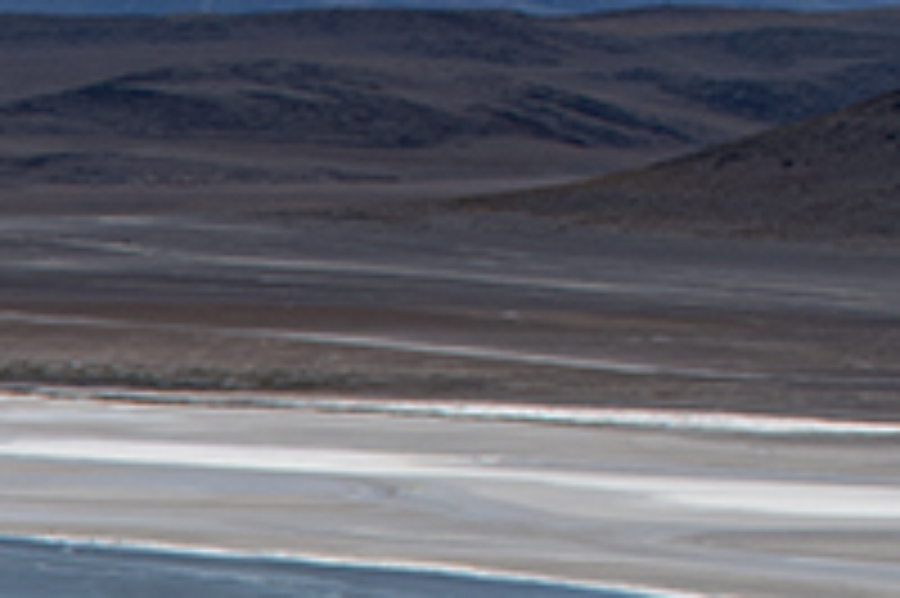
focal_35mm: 180
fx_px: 4496
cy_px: 1407
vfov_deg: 7.2
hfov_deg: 9.1
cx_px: -1832
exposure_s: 1/200
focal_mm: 24
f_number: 7.1
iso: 100
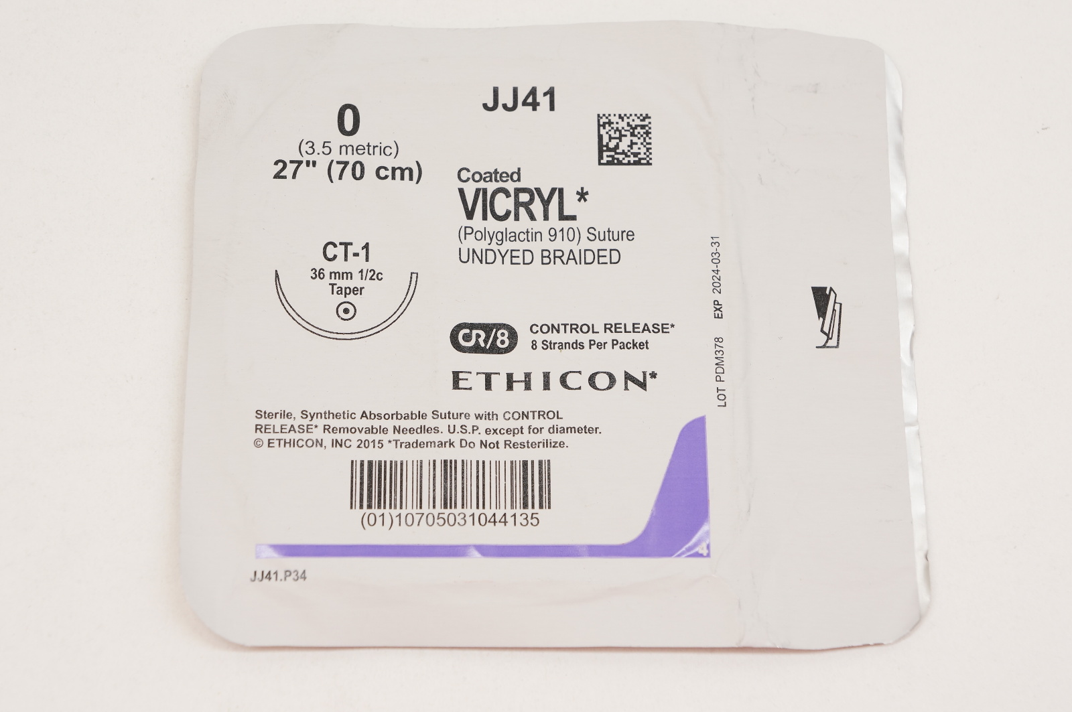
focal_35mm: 75
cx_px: 536
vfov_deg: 18.1
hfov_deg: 27.0
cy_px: 356
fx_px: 2231
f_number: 7.1
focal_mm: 50
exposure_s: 1/60
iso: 400
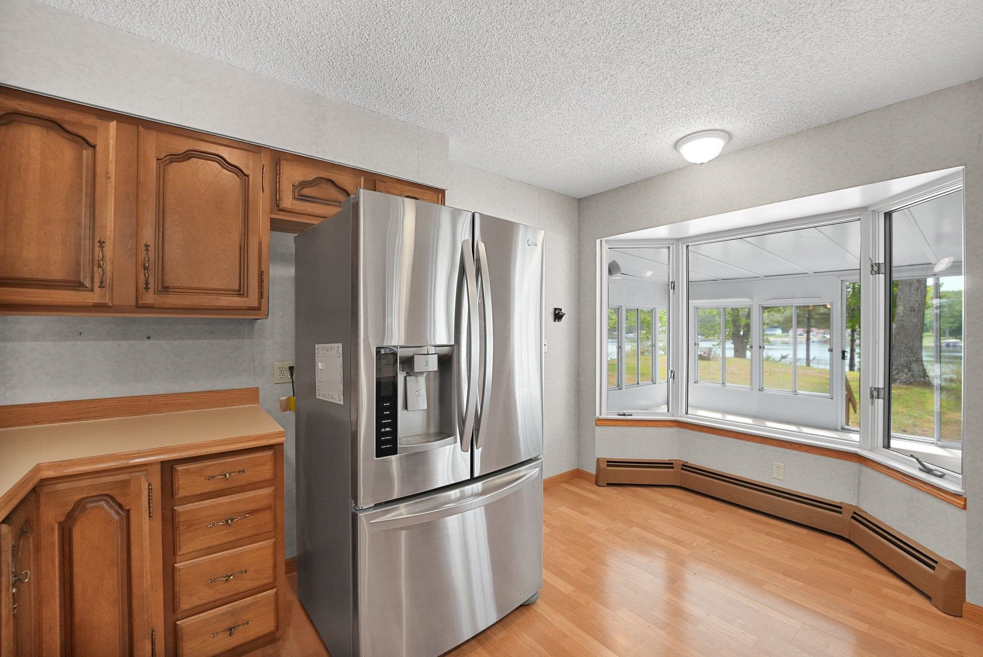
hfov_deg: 104.2
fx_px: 382
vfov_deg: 81.3
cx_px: 492
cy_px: 328
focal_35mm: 14
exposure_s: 1/125
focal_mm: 14
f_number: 4.5
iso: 4000
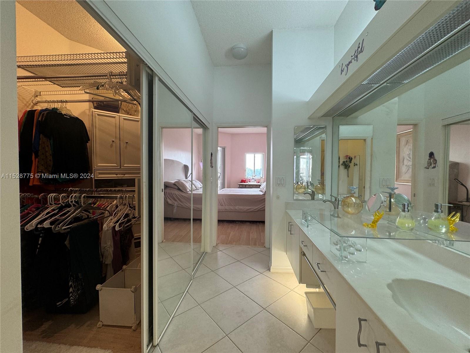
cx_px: 235
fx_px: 190
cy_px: 176
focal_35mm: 14
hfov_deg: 102.1
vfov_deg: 85.7
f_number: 2.2
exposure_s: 1/120
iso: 100
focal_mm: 2.22
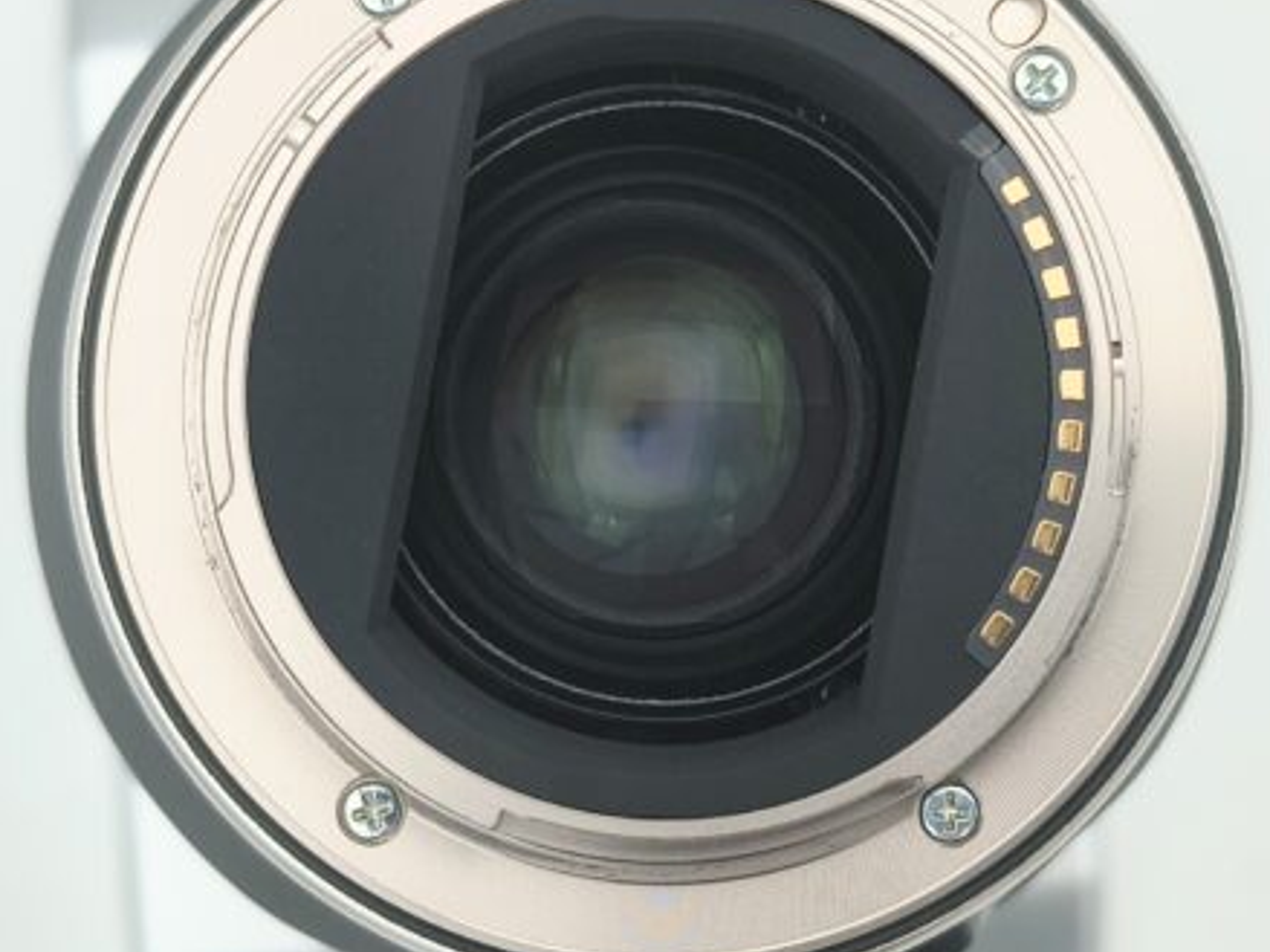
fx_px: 1027
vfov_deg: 49.7
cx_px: 622
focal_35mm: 28
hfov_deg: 63.5
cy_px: 433
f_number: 1.8
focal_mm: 5.56
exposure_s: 1/455
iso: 101
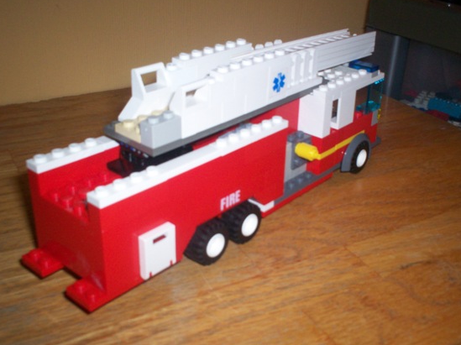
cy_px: 164
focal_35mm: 42
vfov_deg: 34.3
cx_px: 249
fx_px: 559
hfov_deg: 44.8
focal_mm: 6
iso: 140
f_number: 4.5
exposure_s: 1/240
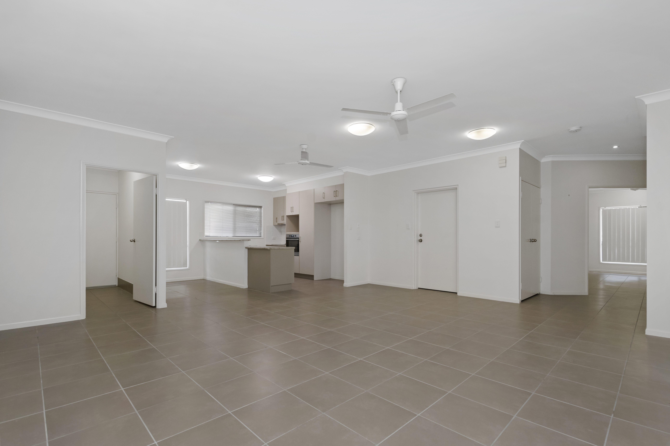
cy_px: 223
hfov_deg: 100.4
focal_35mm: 15
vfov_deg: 77.3
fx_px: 279
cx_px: 335
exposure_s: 1/20
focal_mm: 10
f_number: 8
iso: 400
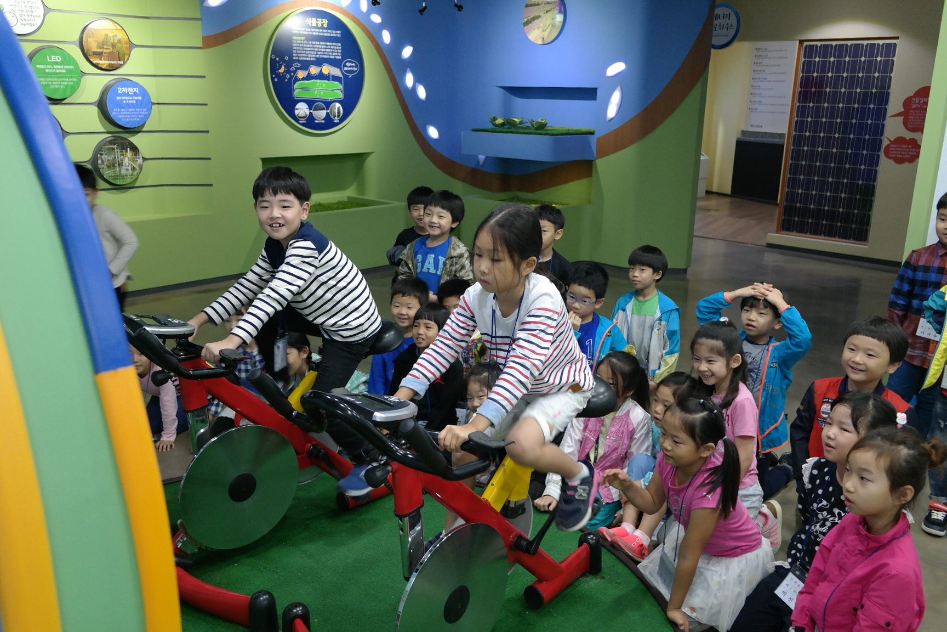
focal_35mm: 30
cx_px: 474
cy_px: 316
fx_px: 789
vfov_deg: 43.6
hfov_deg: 61.9
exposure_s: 1/40
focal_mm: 20
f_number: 3.5
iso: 800
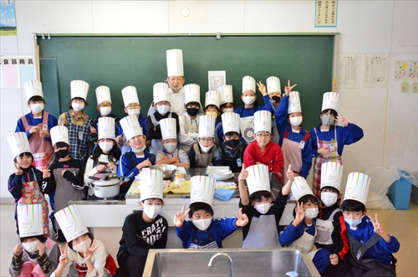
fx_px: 417
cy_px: 138
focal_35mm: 36
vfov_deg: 36.7
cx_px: 209
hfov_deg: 53.2
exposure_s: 1/250
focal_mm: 24
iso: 3200
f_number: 4.5
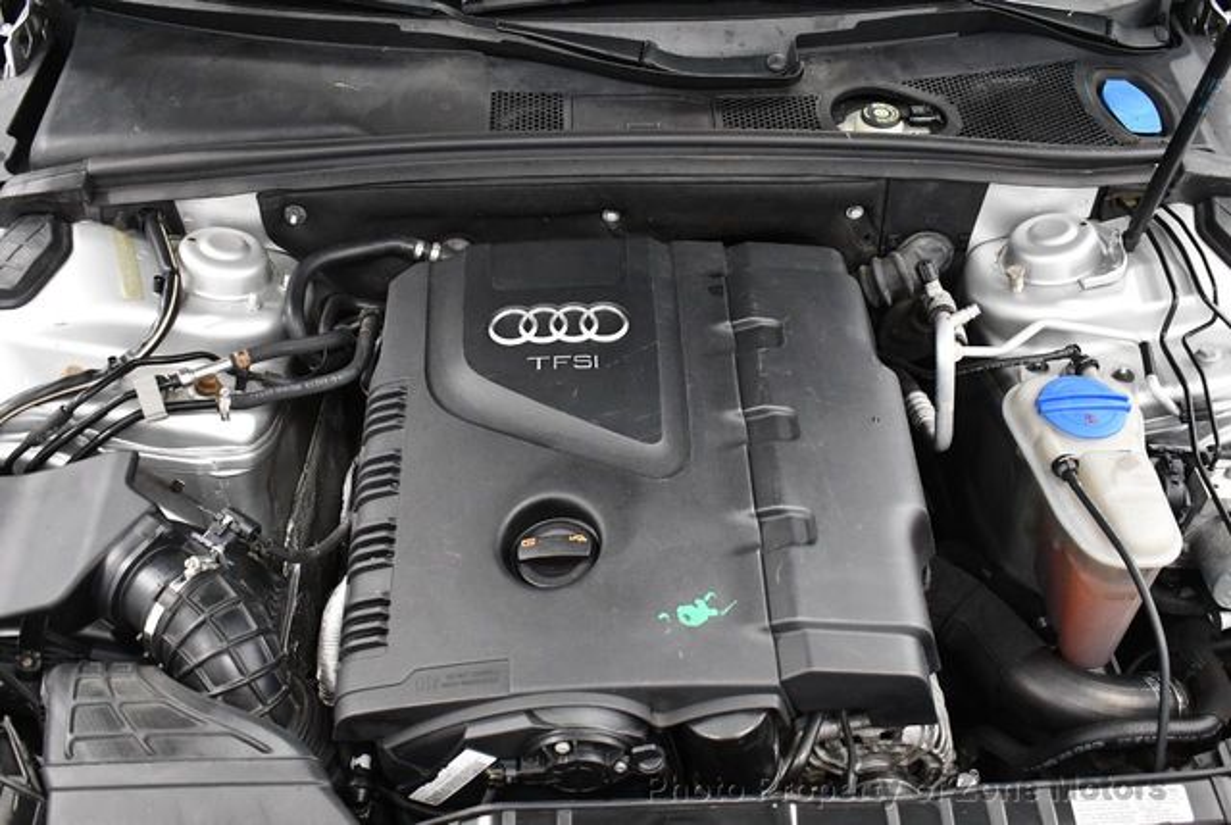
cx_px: 616
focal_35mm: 36
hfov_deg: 53.1
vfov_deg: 37.0
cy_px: 412
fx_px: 1233
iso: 2800
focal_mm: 18
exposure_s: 1/125
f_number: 3.5
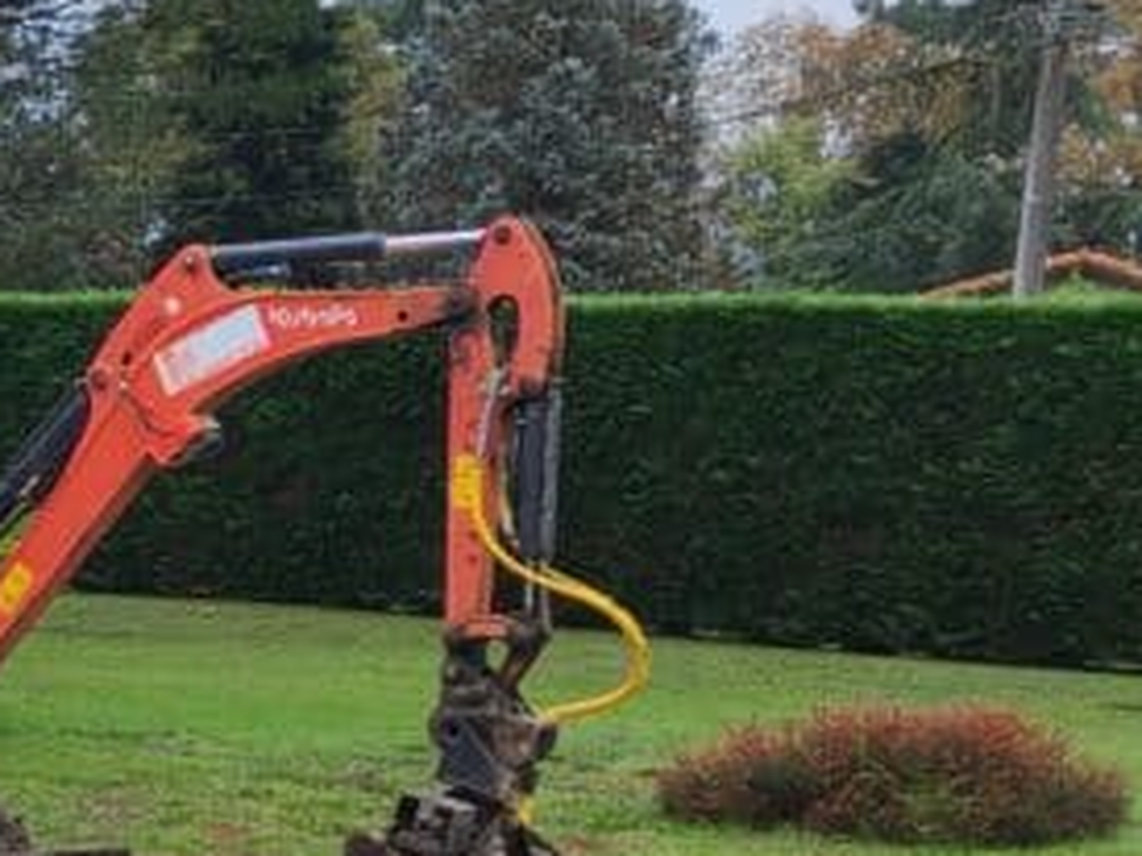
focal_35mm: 138
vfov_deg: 10.4
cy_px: 1222
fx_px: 4551
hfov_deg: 13.0
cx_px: -876
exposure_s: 1/350
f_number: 1.95
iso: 50
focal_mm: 5.52
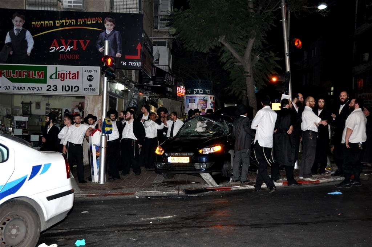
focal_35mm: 39
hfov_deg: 49.6
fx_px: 402
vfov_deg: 34.1
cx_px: 186
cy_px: 124
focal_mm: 26
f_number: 5
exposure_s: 1/60
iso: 500
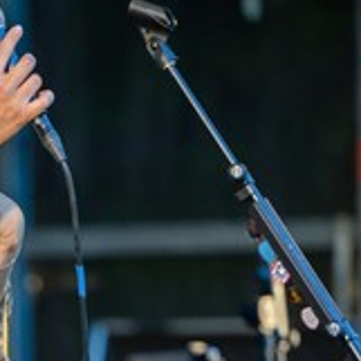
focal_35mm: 758
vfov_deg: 2.3
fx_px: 8943
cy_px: 572
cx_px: -36
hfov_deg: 2.3
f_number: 2.8
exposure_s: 1/640
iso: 500
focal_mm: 200
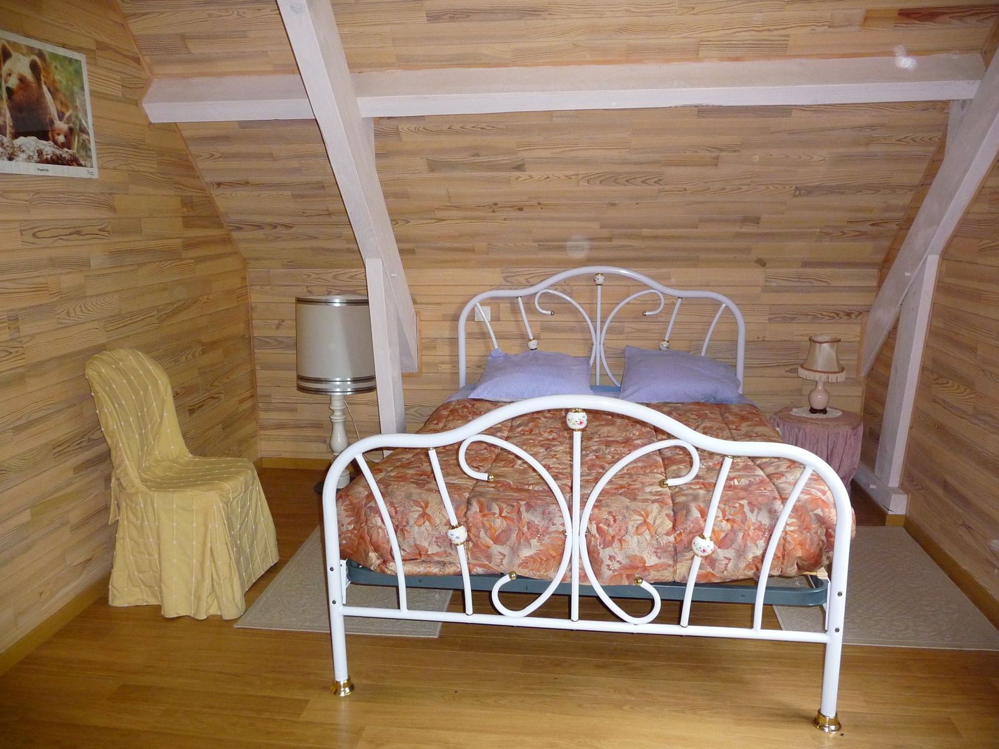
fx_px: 808
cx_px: 500
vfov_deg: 49.7
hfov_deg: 63.4
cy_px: 374
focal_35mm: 28
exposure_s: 1/30
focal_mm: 4.7
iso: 320
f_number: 3.3
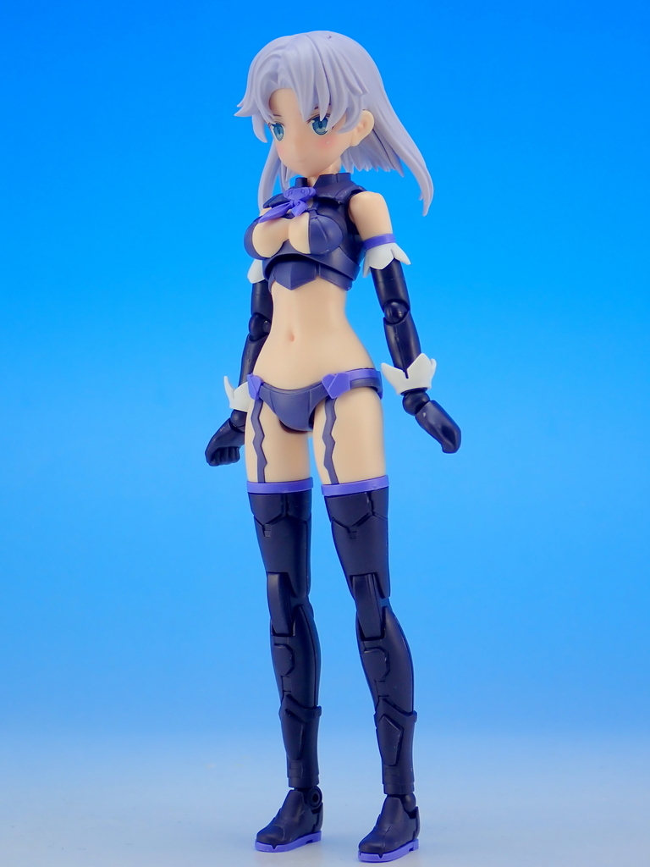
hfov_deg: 18.0
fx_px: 2053
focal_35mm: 82
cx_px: 325
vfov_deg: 23.8
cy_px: 434
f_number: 4.3
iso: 100
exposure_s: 1/13
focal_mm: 14.62
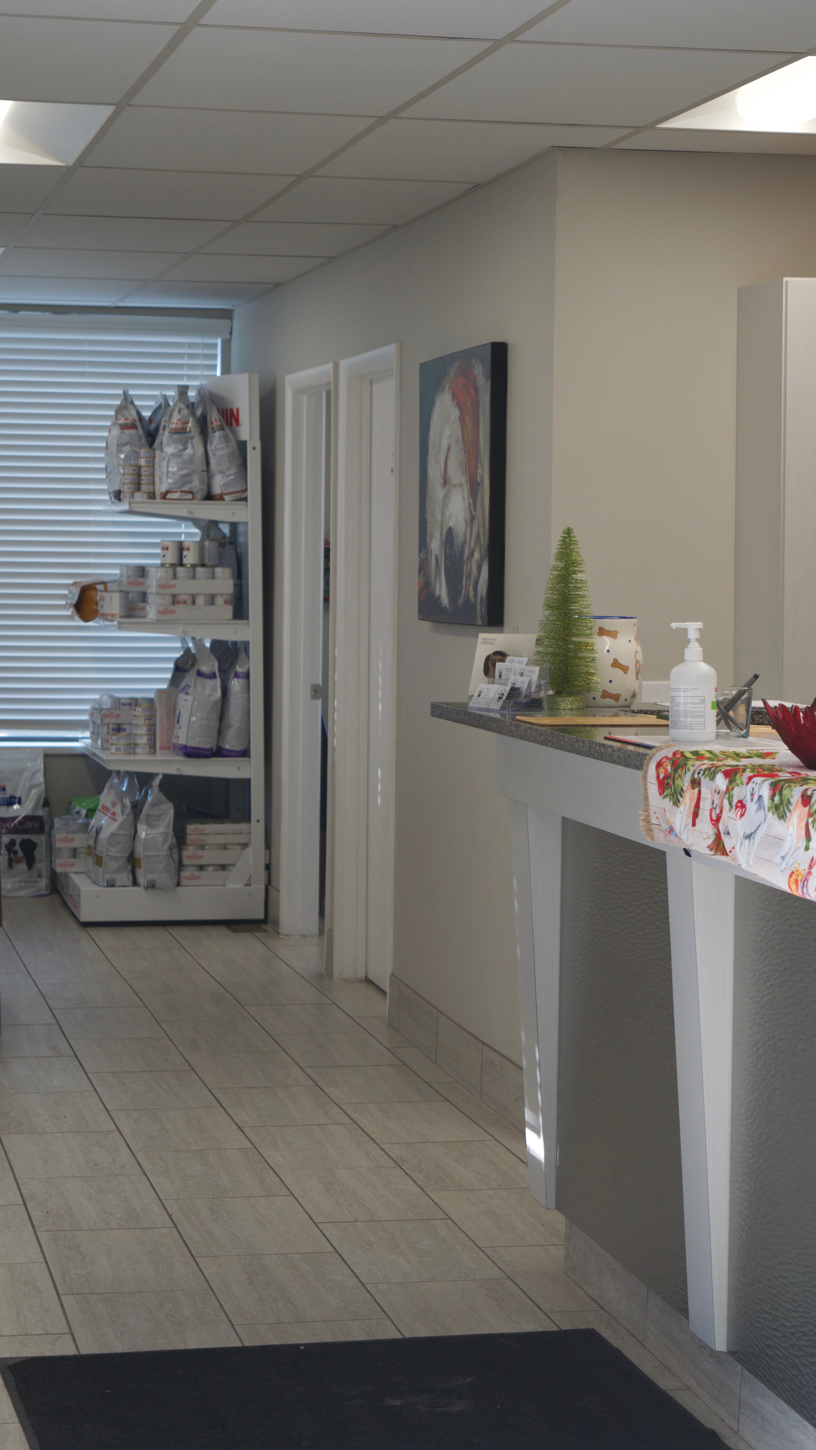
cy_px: 725
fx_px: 3328
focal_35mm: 87
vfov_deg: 24.6
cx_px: 449
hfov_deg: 14.0
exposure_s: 1/100
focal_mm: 55
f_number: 5.6
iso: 400
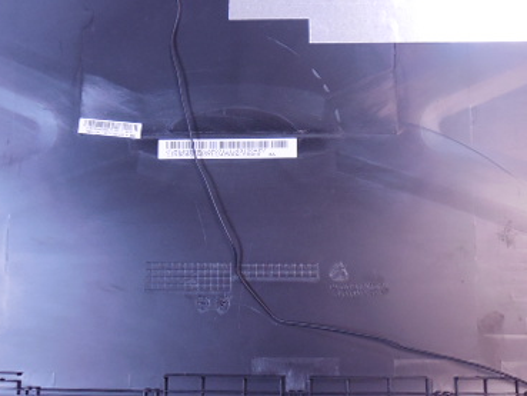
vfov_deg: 24.7
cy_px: 134
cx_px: 241
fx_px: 899
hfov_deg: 32.7
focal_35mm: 59
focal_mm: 6
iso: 400
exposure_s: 1/20
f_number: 3.9
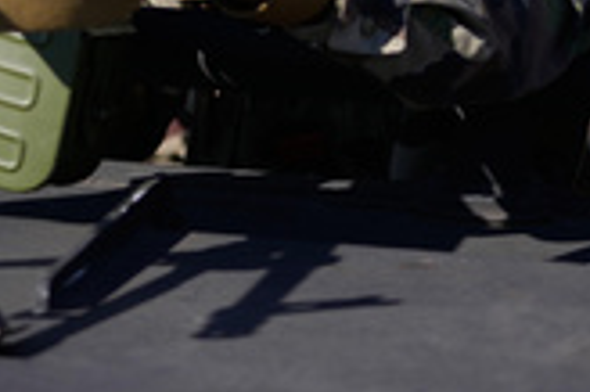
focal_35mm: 218
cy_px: -182
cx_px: 284
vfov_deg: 6.2
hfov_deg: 9.4
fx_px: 3569
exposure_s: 1/2500
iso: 250
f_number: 2.8
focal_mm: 70
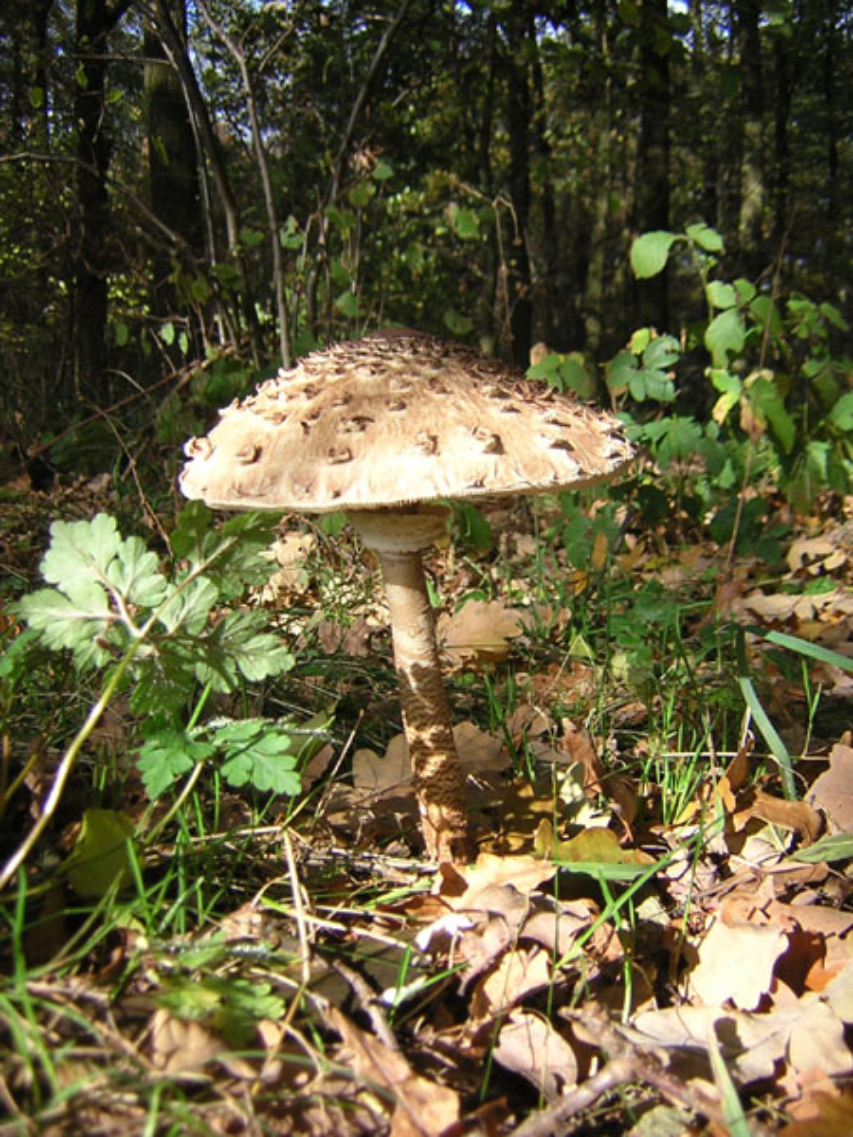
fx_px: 1183
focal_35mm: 36
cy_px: 568
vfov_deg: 51.4
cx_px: 426
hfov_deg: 39.7
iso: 100
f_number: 2.6
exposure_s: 1/242
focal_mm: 4.7
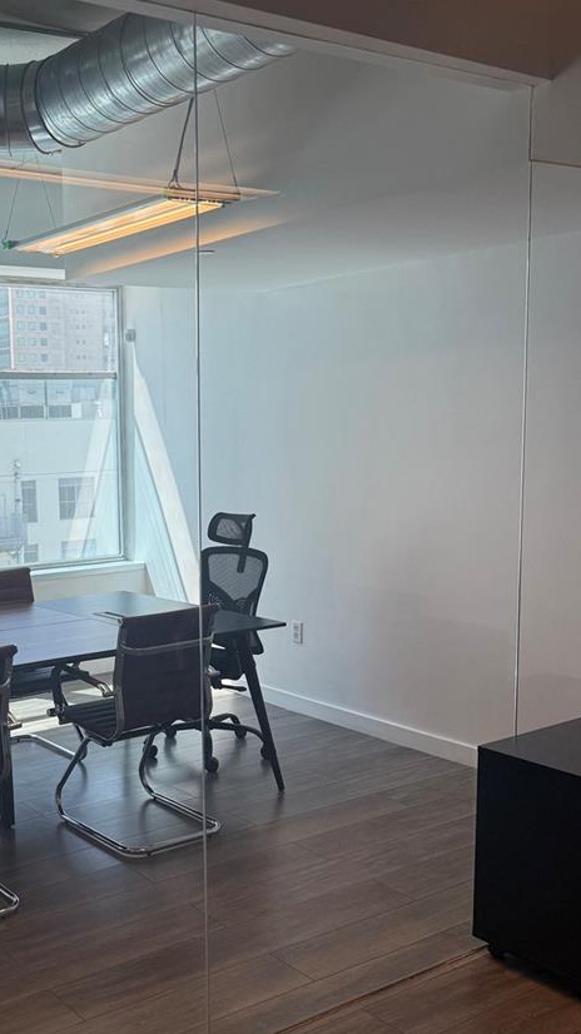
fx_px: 1042
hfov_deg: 30.2
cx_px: 89
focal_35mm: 38
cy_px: 560
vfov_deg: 52.7
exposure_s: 1/484
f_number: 1.78
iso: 100
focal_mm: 6.76
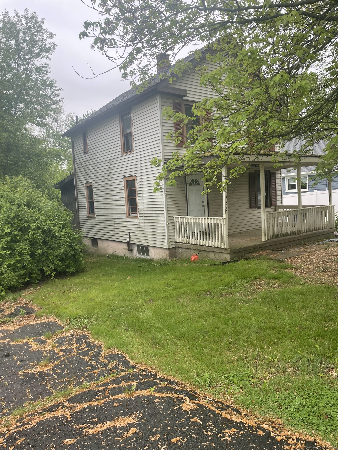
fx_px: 338
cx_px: 169
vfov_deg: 67.3
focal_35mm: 26
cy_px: 225
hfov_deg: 53.1
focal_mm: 4.2
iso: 32
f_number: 1.6
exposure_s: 1/509
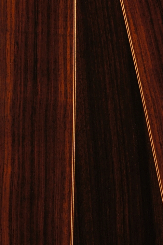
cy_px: 126
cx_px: 85
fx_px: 1536
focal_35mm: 226
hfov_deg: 6.1
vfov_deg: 9.1
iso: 100
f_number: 5.6
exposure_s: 1/5
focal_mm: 45
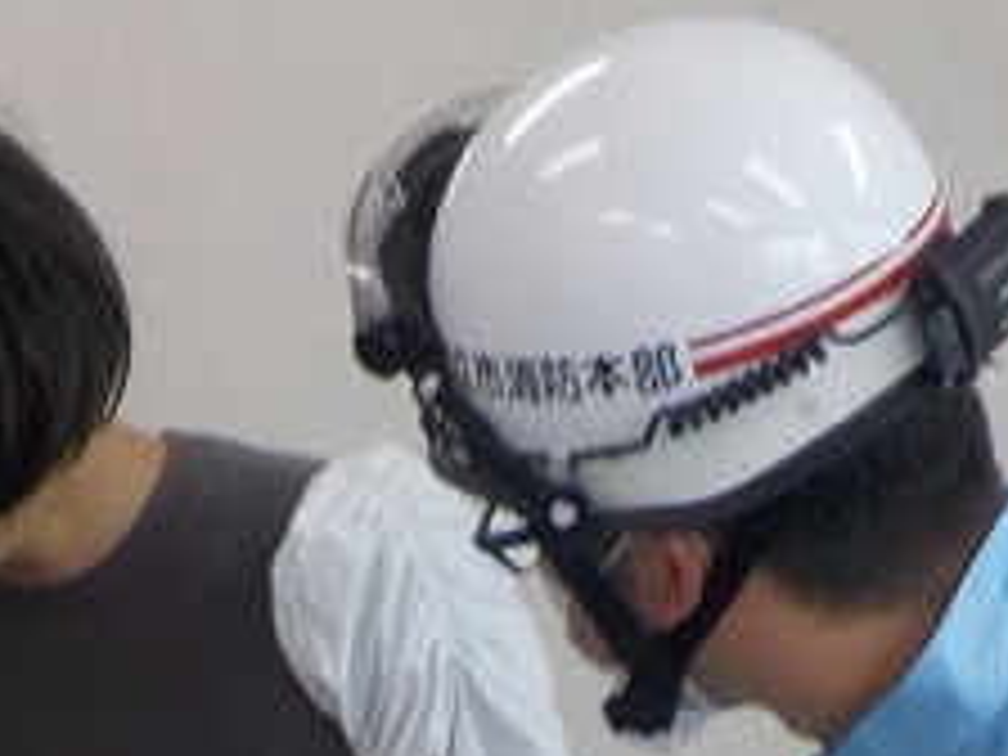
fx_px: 3989
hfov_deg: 14.3
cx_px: 130
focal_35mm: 137
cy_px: 1431
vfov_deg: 10.1
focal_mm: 4.1
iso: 125
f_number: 3.3
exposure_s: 1/50
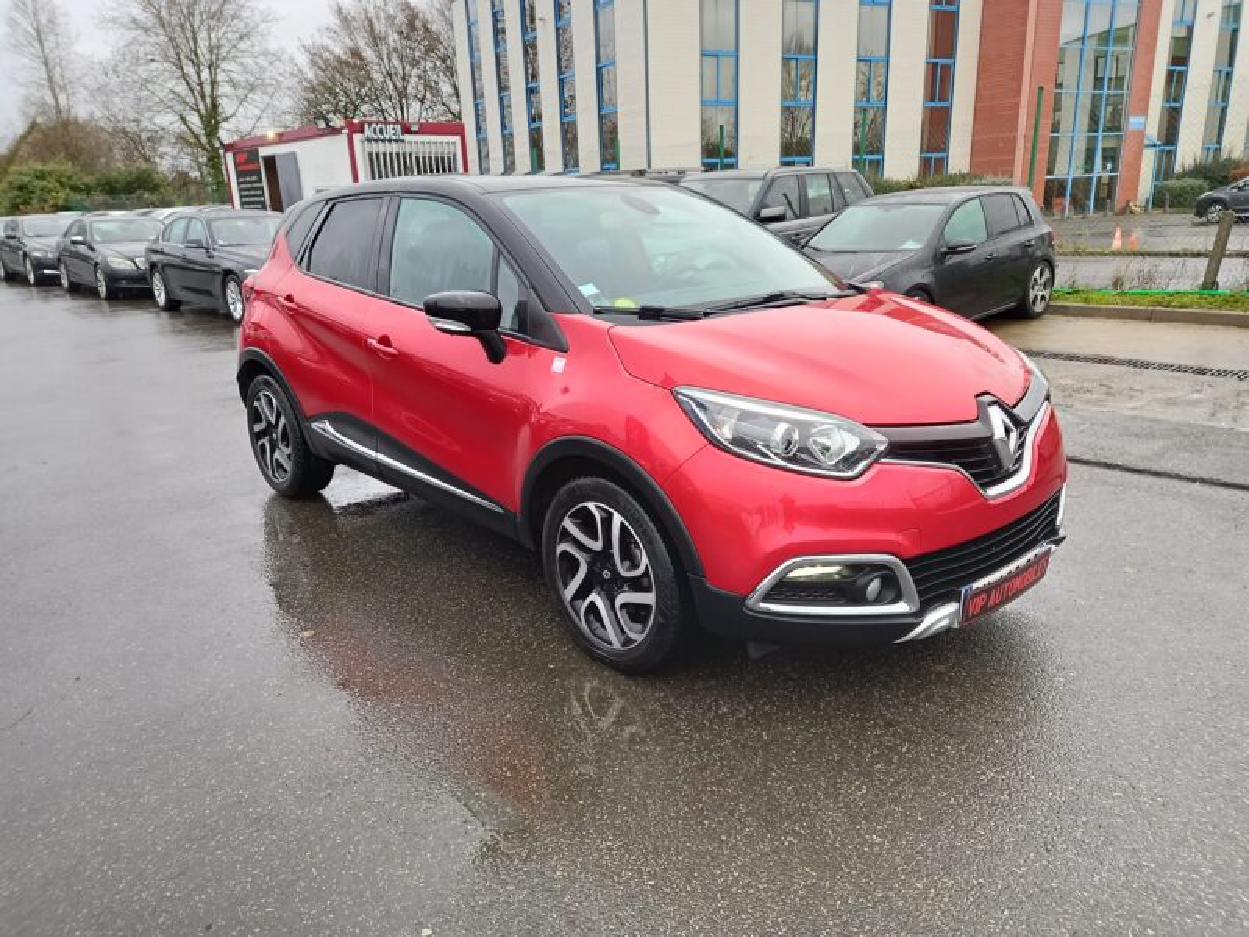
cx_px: 624
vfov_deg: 54.9
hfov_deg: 69.4
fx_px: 902
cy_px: 468
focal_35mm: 25
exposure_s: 1/50
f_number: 2
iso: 160
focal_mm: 4.6
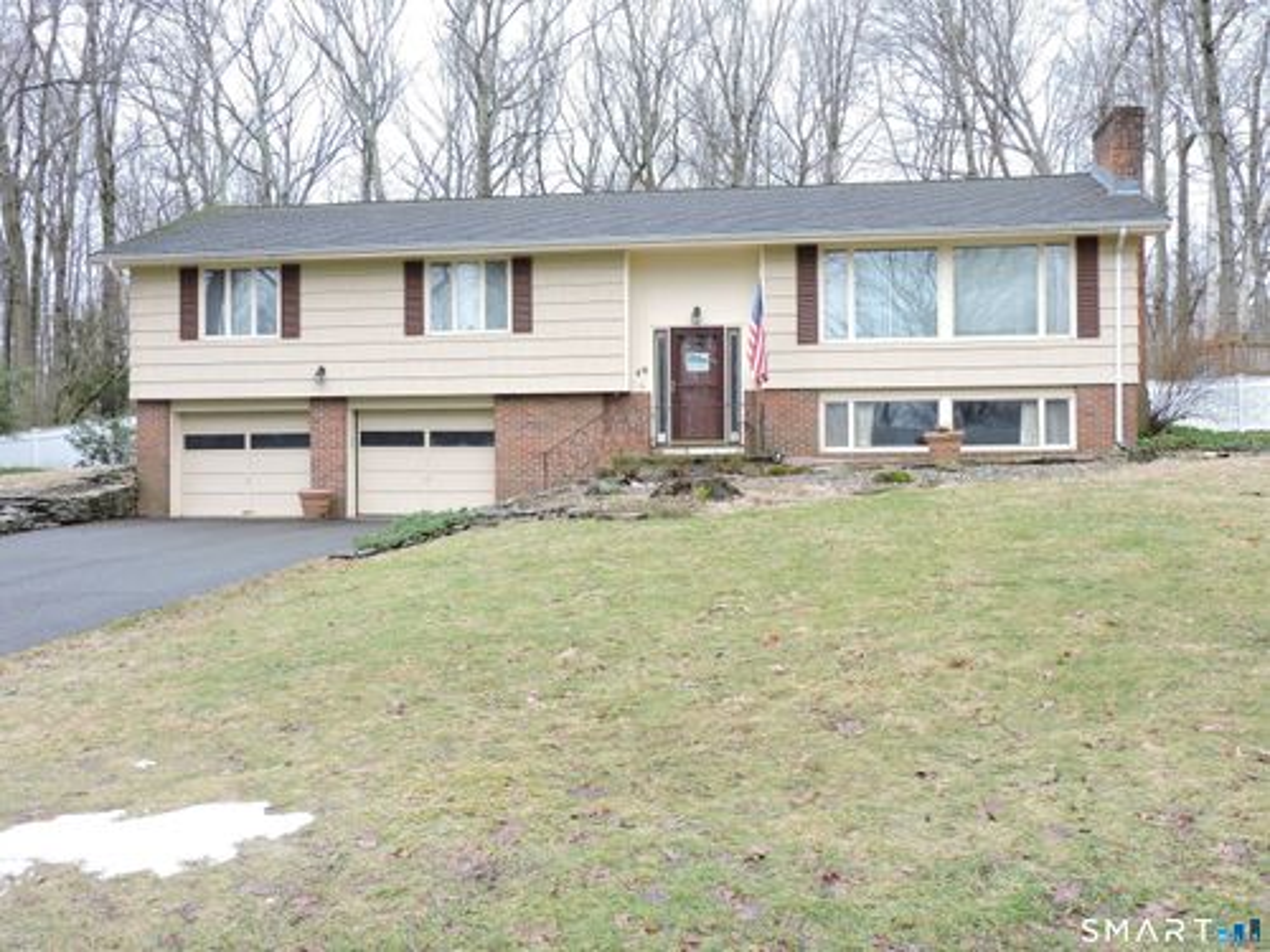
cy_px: 476
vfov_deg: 40.7
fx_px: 1284
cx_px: 635
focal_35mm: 35
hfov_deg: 52.6
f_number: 3.3
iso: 100
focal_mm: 6.2
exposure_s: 1/80
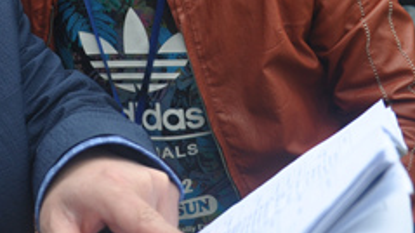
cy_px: -23
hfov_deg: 21.8
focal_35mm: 98
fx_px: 1078
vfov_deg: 12.1
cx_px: 232
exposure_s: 1/400
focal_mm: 18
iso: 200
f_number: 3.5
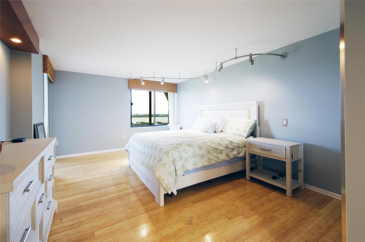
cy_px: 121
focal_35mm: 14
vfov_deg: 83.2
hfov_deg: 106.3
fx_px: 137
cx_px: 182
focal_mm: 9
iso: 100
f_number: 8
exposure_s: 1/100
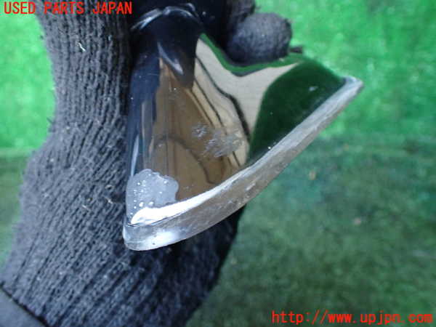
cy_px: 164
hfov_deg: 60.0
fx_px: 378
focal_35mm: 30
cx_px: 218
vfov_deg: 46.8
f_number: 2.3
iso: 800
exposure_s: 1/50
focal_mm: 5.4
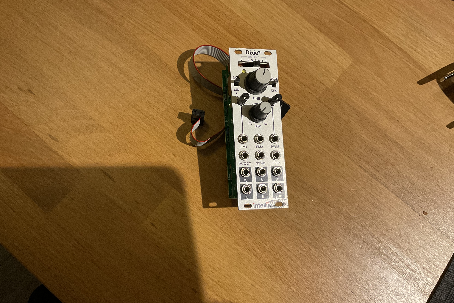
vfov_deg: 42.3
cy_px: 154
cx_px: 222
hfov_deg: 60.3
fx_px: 391
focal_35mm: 31
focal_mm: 3
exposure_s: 1/50
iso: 200
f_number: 1.8
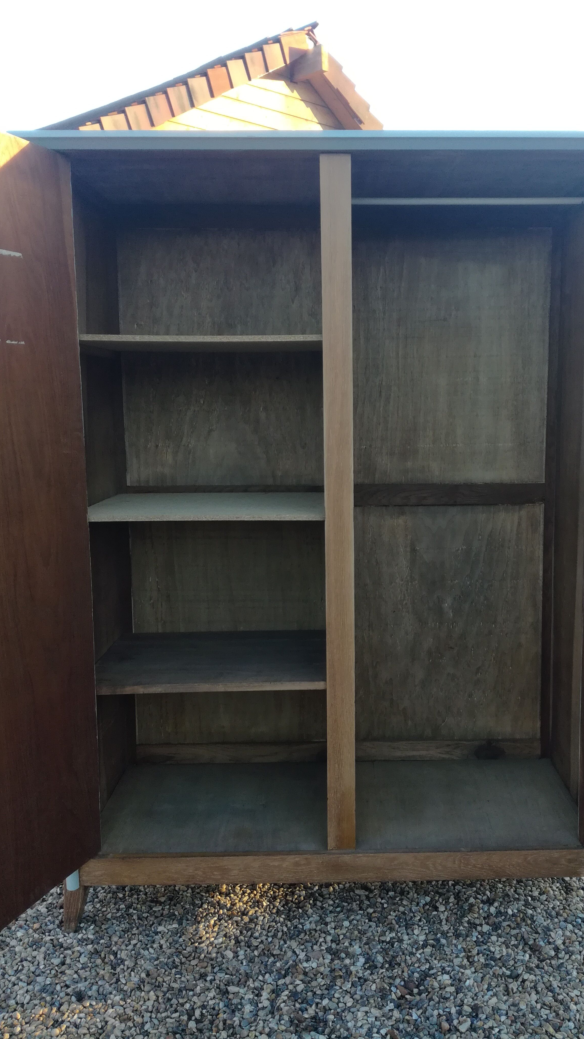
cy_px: 520
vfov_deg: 64.3
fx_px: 826
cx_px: 358
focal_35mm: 30
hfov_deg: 38.7
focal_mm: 3.79
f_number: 2
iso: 50
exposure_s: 1/118
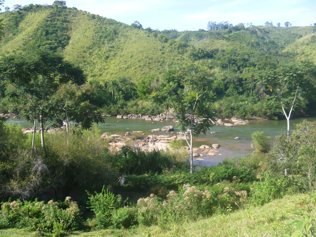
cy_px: 118
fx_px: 320
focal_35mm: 35
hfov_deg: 52.6
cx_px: 158
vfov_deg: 40.7
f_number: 3.5
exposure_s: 1/200
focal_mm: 6.3
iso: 80
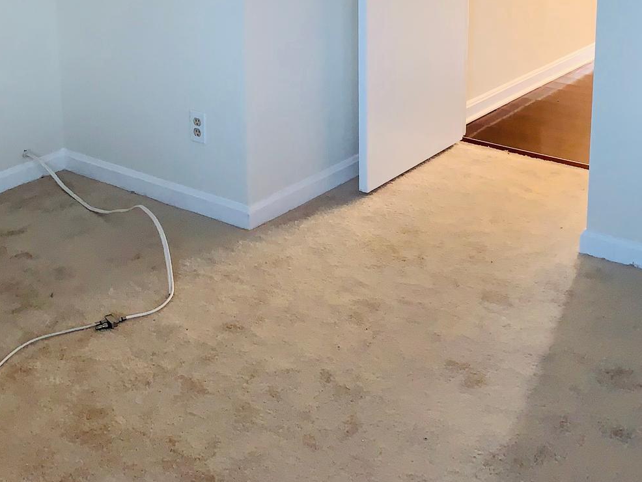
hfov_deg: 35.1
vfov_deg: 25.8
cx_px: 195
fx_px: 1002
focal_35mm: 54
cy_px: 8
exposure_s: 1/60
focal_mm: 4.25
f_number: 1.8
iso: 125
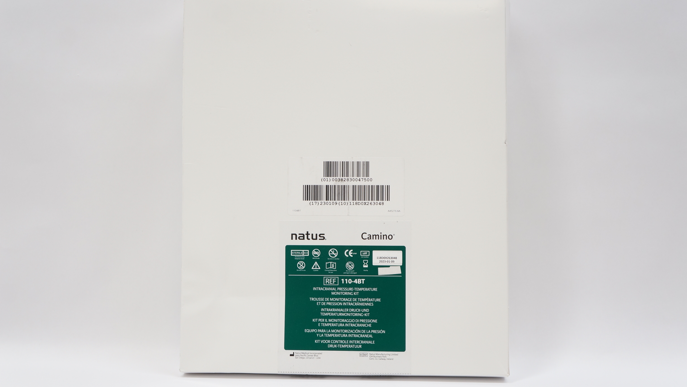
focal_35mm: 43
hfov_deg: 47.8
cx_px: 345
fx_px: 775
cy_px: 184
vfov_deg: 28.0
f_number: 5.6
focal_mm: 27
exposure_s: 1/80
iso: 400
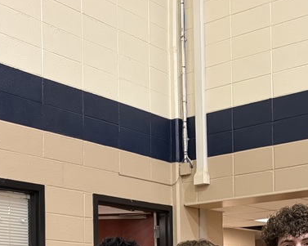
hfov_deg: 27.4
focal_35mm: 69
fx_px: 628
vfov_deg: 21.1
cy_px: 270
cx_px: 197
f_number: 1.6
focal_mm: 5.96
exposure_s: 1/60
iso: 320
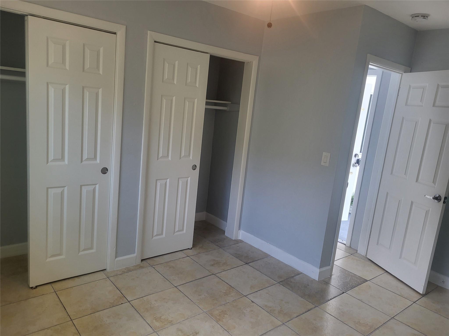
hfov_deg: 67.3
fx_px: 337
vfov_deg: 53.1
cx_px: 224
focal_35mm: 26
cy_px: 168
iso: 160
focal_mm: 5.4
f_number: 1.8
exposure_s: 1/120
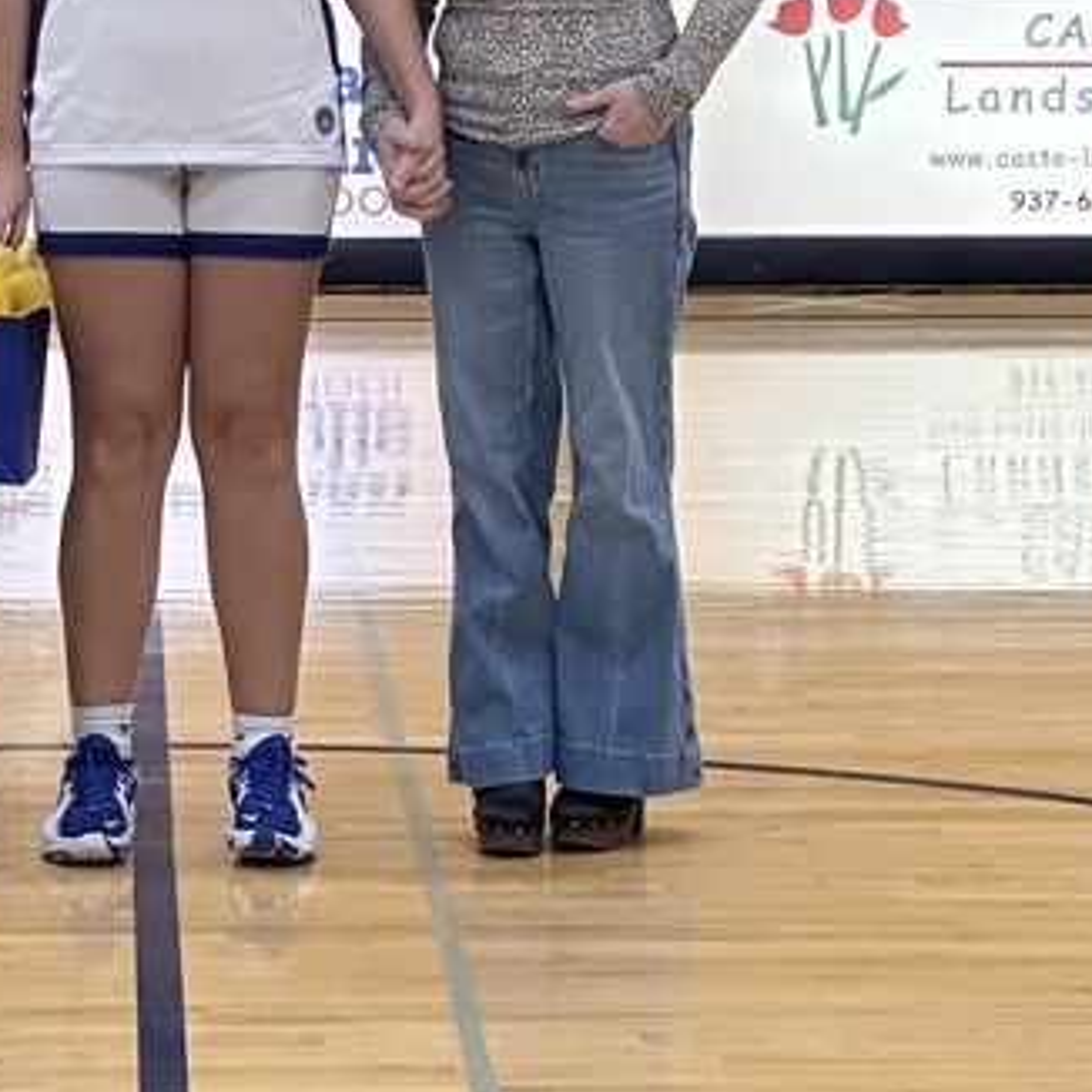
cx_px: 271
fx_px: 7638
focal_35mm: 214
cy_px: -70
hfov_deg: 8.2
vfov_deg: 8.1
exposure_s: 1/120
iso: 320
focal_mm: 9
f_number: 2.8
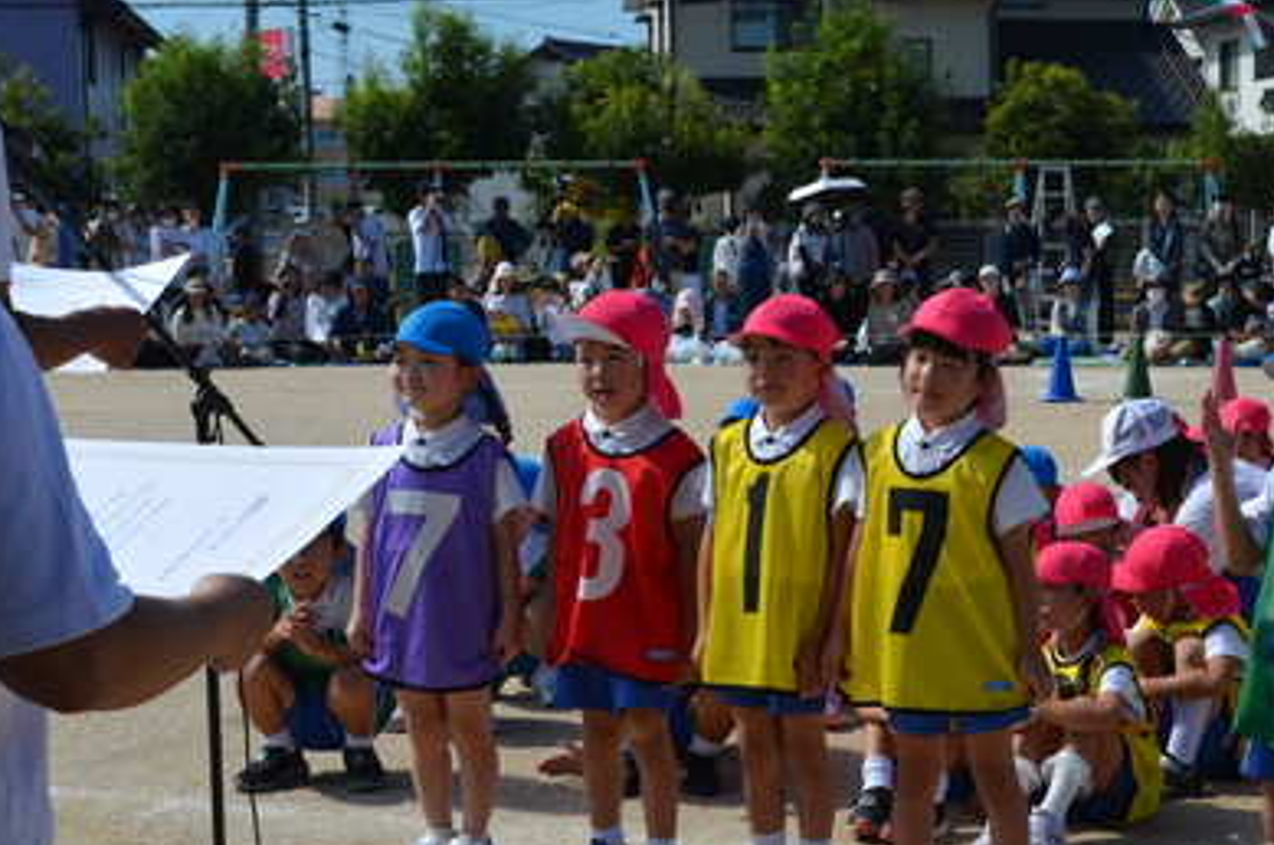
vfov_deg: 18.1
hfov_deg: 26.6
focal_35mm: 75
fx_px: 2650
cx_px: 991
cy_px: 468
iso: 100
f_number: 9
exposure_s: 1/320
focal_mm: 30
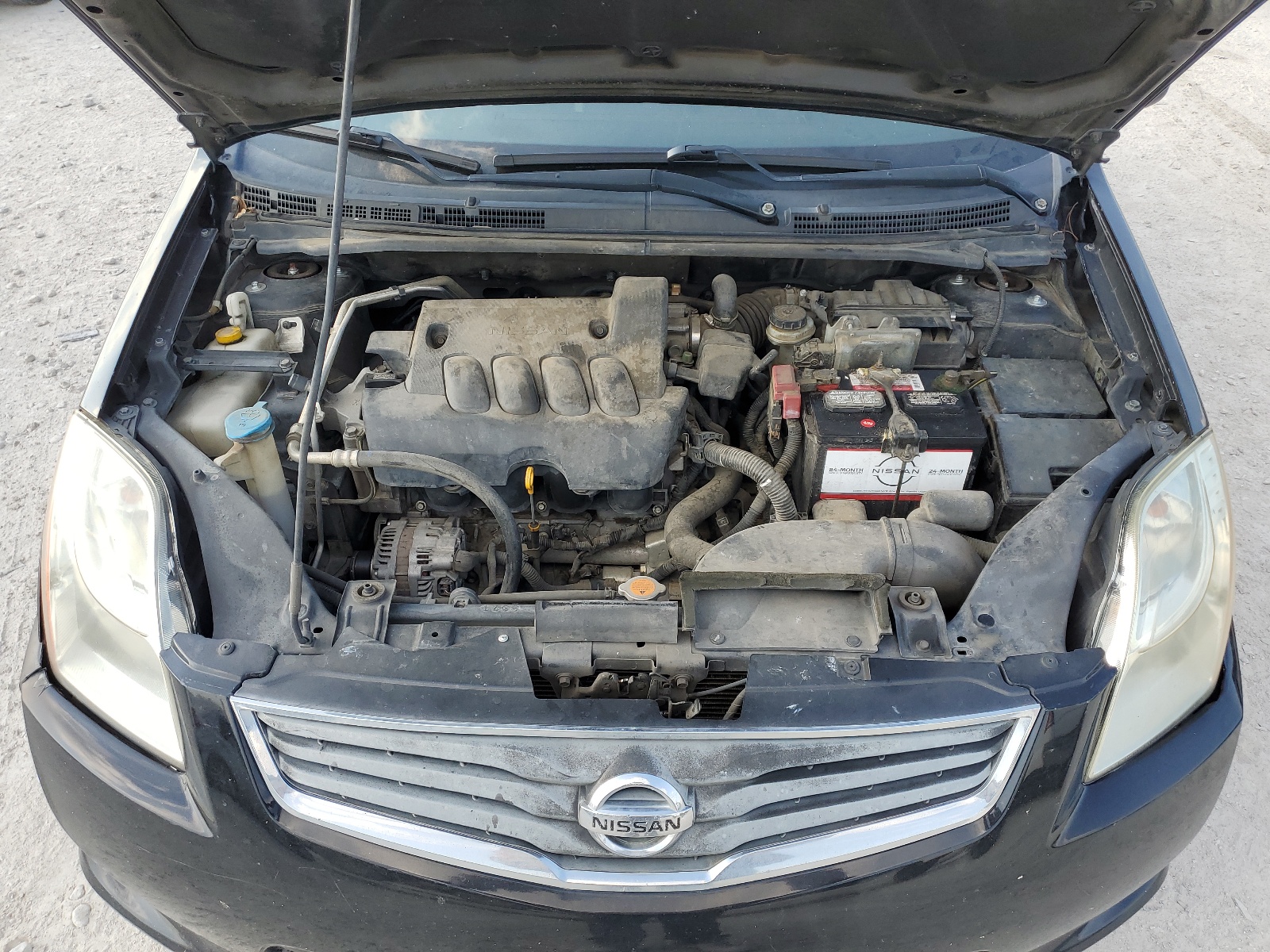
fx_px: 954
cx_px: 635
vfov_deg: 53.1
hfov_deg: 67.3
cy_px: 476
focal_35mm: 26
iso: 50
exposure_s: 1/500
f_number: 1.5
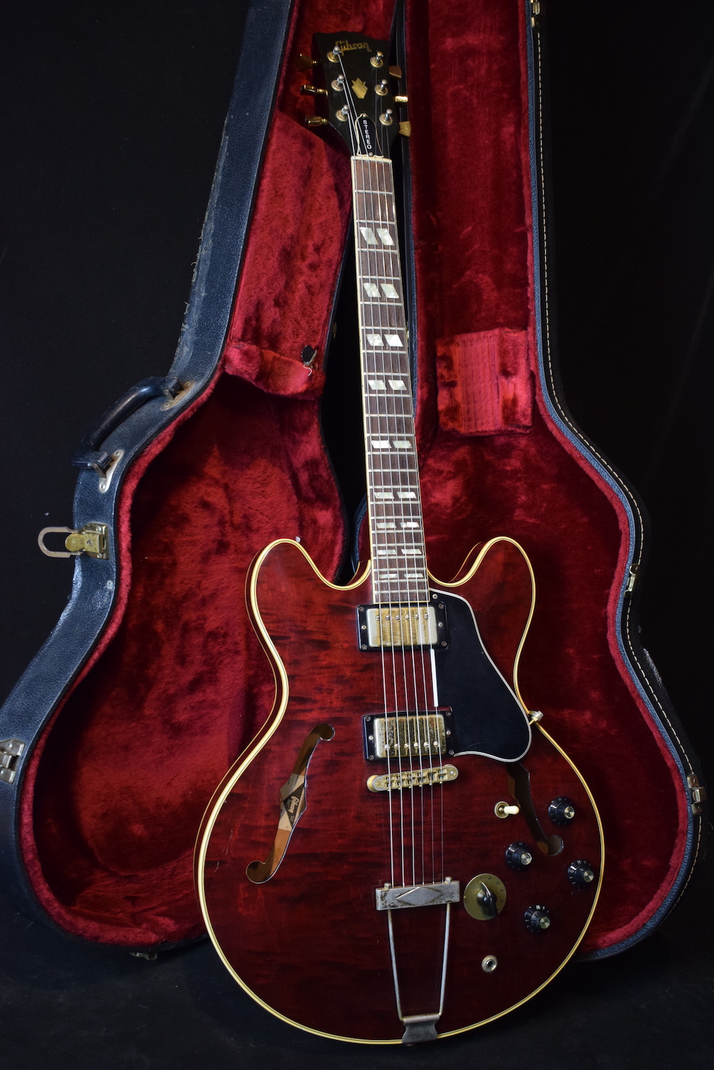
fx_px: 1160
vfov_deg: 49.6
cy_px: 535
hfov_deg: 34.2
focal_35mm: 39
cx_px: 357
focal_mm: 26
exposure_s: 1/30
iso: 1400
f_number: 4
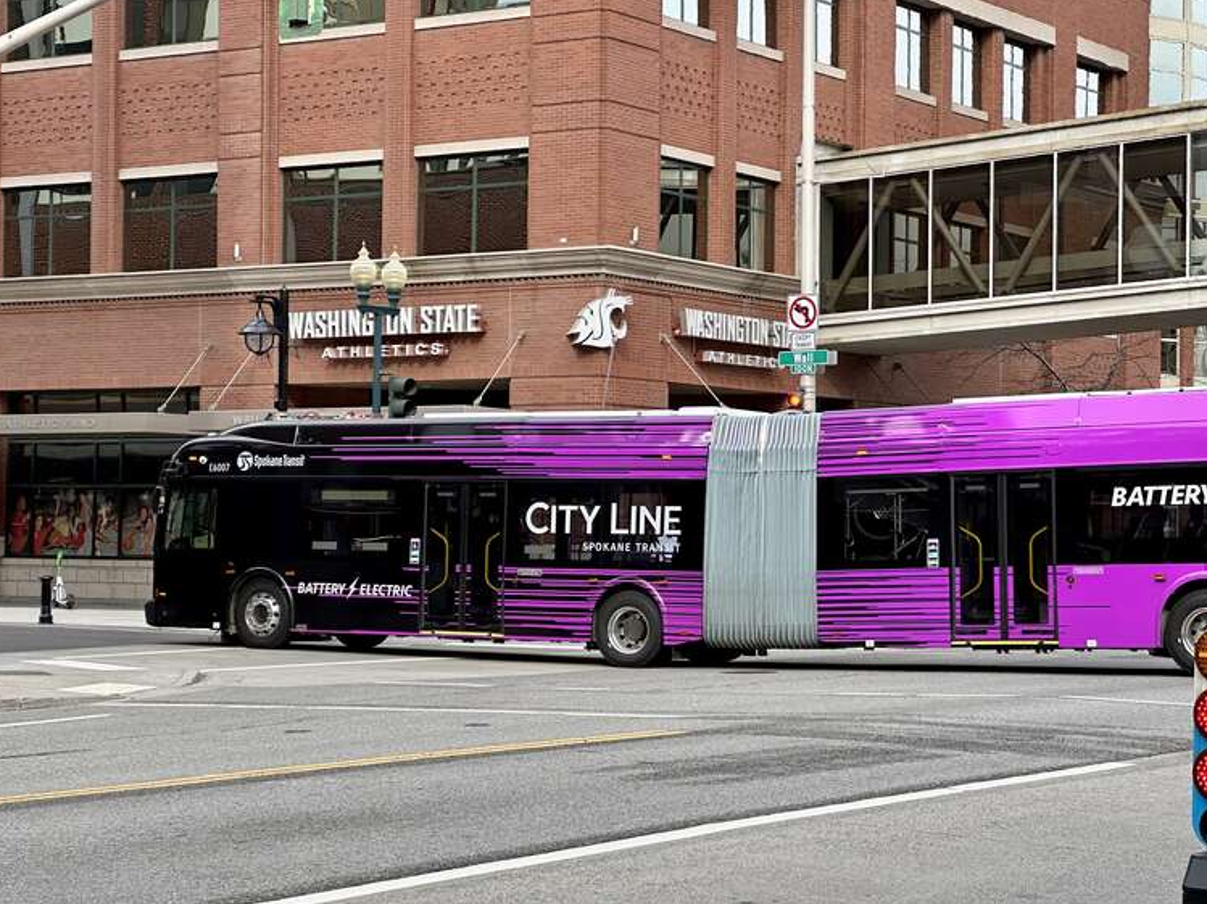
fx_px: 2753
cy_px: 454
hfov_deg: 24.7
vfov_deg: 18.6
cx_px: 595
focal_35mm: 79
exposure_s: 1/151
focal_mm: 9
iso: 32
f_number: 2.8
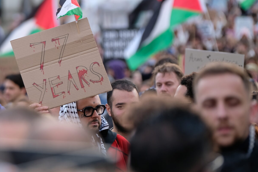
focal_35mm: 445
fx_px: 3190
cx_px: 60
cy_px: 52
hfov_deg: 4.6
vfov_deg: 3.1
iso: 250
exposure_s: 1/300
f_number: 2.8
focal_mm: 140
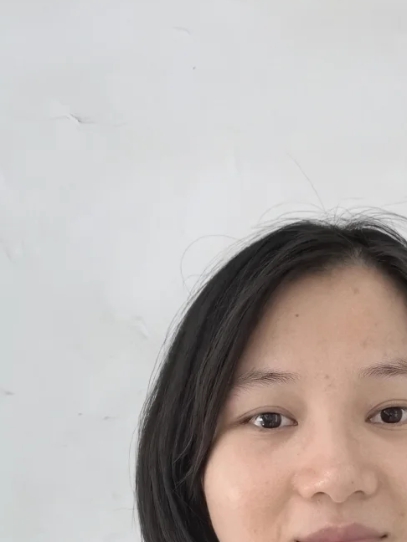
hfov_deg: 24.0
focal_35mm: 60
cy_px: 484
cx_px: 331
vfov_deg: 30.8
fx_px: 941
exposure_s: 1/33.3
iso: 500
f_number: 2.4
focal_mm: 2.7
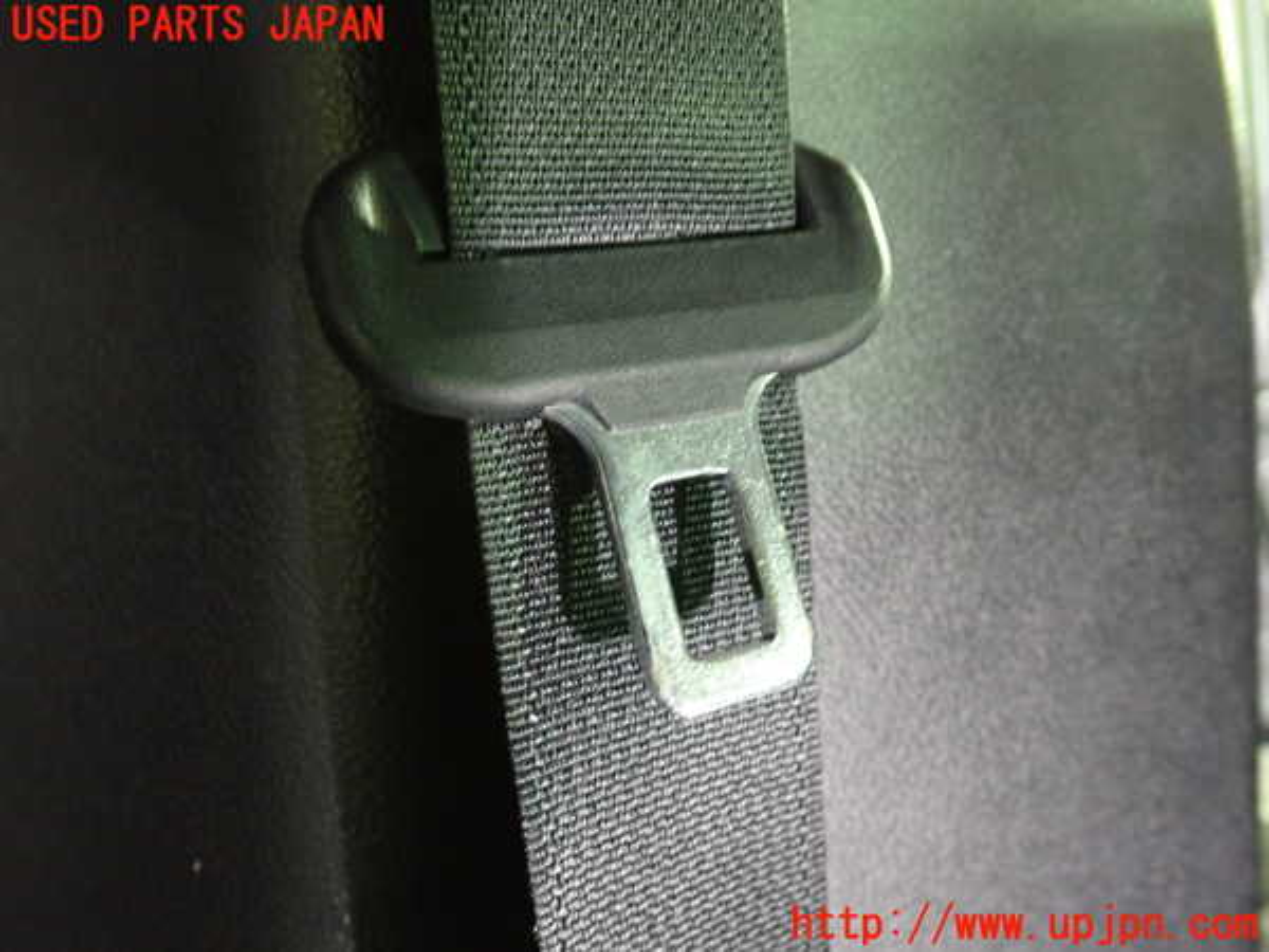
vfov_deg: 46.8
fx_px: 1100
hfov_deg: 60.0
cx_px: 634
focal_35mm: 30
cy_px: 476
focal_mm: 5.4
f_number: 2.3
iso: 1000
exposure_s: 1/8
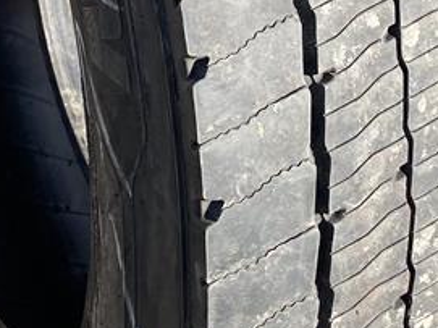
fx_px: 1454
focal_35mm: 115
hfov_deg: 17.1
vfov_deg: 12.7
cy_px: 16
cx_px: 252
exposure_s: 1/839
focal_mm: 4.25
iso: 32
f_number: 1.8
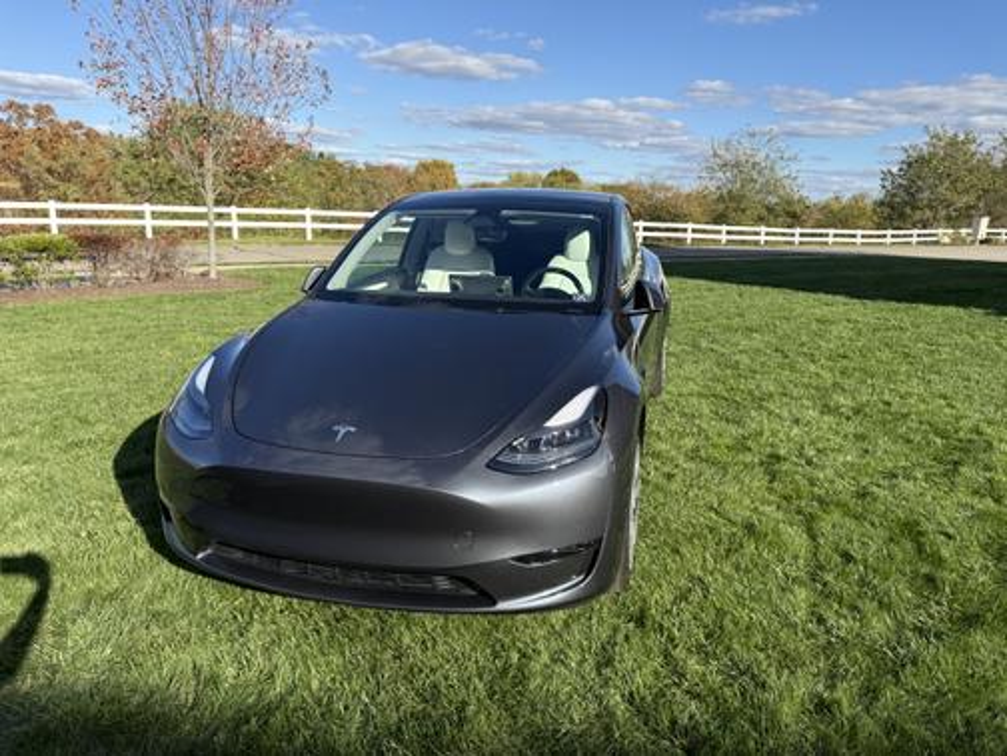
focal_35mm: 24
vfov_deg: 56.8
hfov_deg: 71.6
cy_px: 378
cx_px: 504
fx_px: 698
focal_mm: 6.76
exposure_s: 1/2801
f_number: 1.78
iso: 80
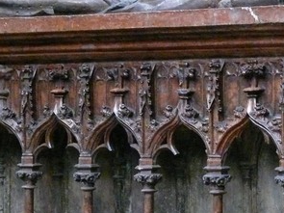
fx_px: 2108
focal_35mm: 257
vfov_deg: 5.8
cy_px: 111
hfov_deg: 7.7
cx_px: 191
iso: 800
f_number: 3.2
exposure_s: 1/10
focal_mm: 21.4
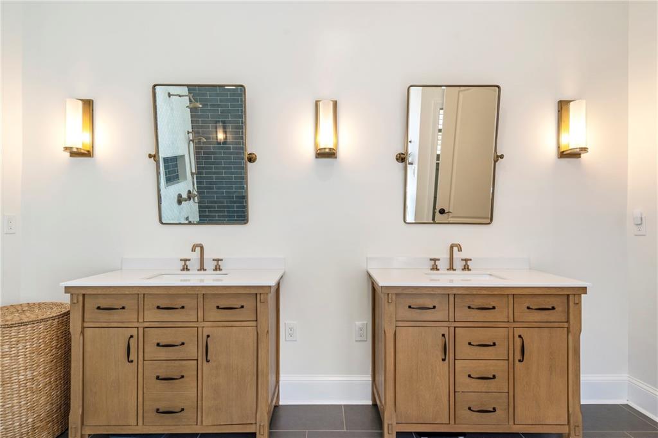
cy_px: 219
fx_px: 329
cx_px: 329
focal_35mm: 18
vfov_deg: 67.3
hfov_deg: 90.0
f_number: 8
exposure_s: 1/30
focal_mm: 18
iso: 400
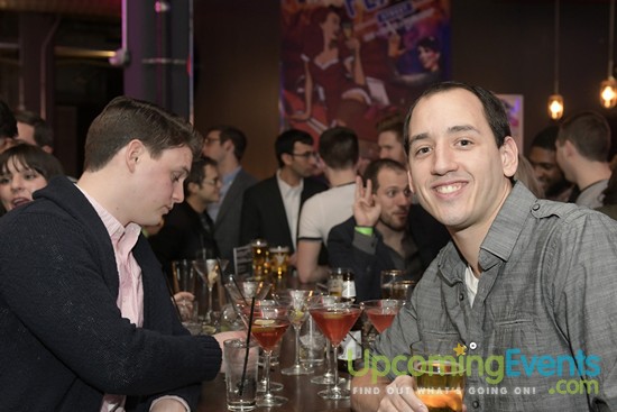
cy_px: 206
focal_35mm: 51
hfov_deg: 38.9
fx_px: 874
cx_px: 308
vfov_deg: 26.5
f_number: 4
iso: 2000
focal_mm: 34
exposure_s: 1/60
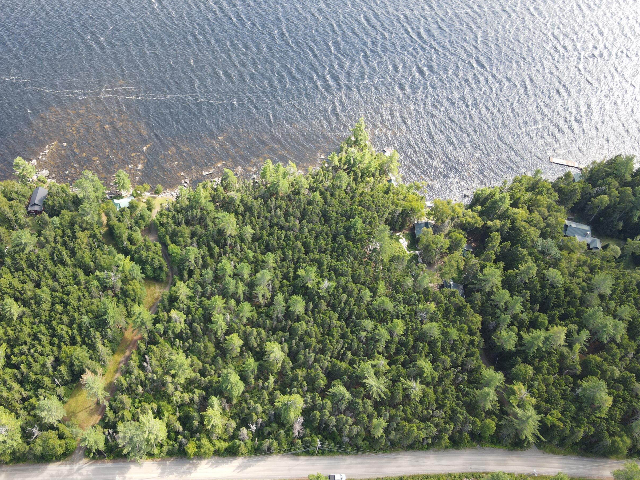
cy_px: 231
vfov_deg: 46.8
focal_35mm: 30
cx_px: 245
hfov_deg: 59.3
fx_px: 555
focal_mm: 4.5
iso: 100
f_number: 2.8
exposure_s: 1/80
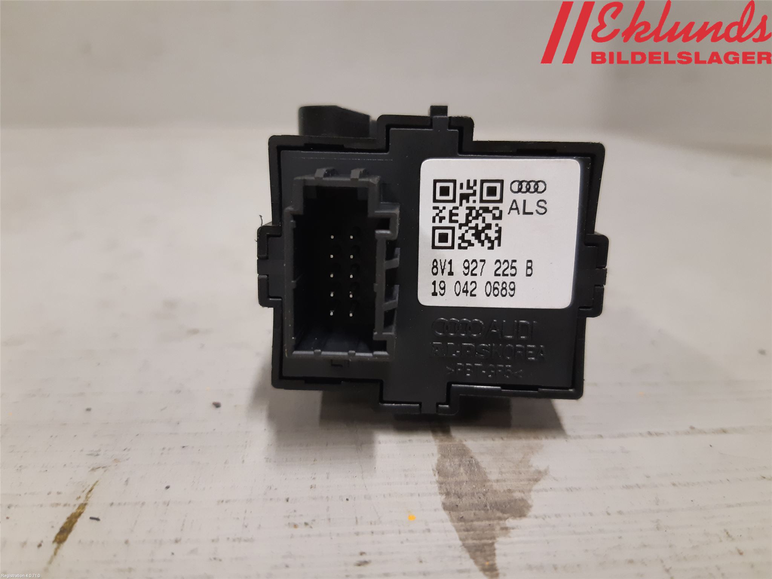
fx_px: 580
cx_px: 386
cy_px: 290
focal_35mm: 26
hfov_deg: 67.3
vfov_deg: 53.1
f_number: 1.7
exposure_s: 1/50
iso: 200
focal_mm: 3.93
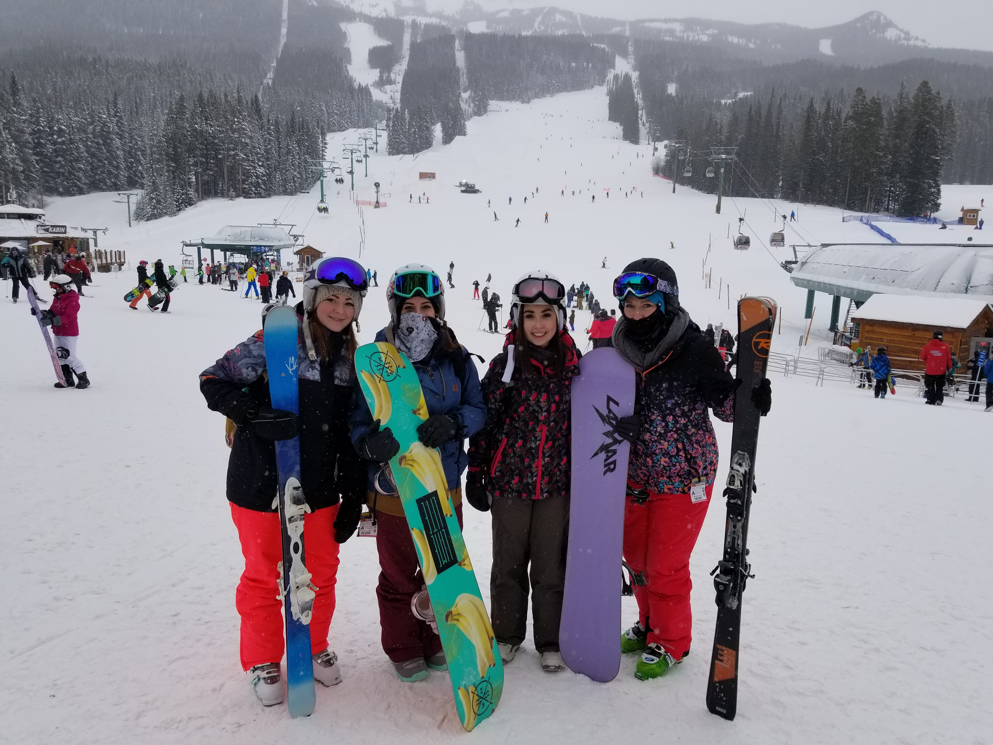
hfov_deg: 67.3
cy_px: 372
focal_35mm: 26
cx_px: 496
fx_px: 746
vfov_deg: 53.1
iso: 50
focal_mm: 4.25
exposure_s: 1/1072
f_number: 1.7
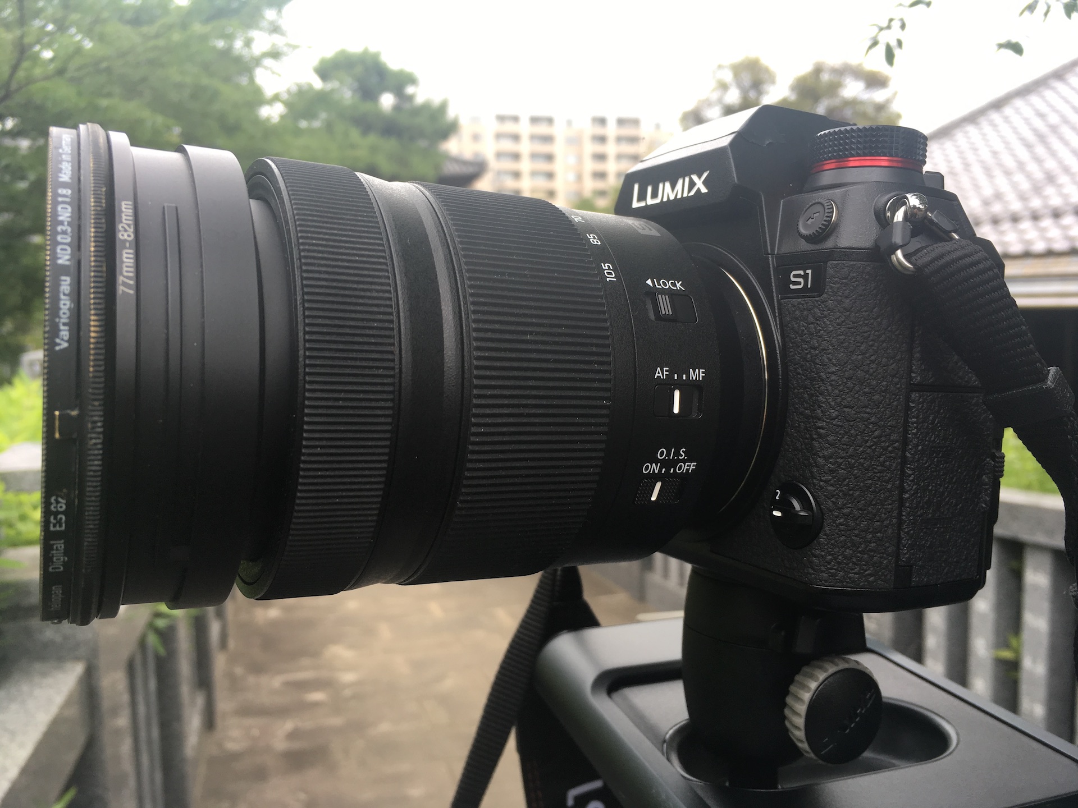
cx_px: 539
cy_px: 404
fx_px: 903
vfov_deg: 48.2
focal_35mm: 29
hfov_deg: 61.7
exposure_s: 1/120
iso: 25
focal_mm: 4.15
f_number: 2.2
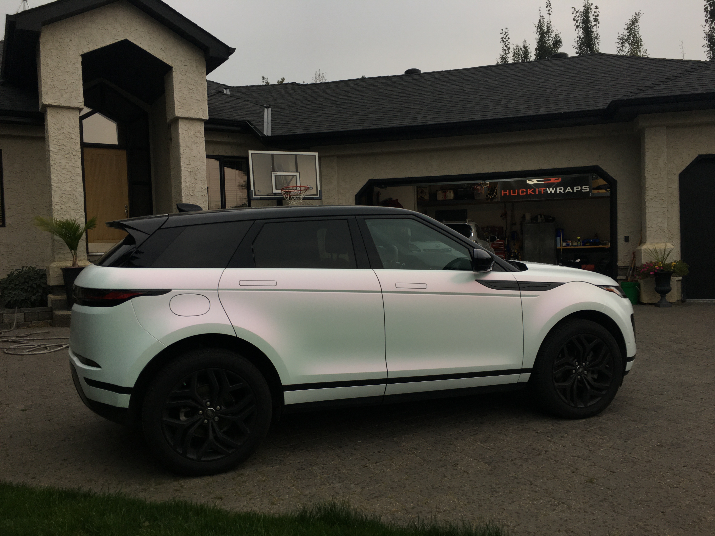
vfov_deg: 48.2
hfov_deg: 61.7
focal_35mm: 29
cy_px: 268
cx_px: 358
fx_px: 599
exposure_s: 1/60
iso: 32
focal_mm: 4.15
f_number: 2.2
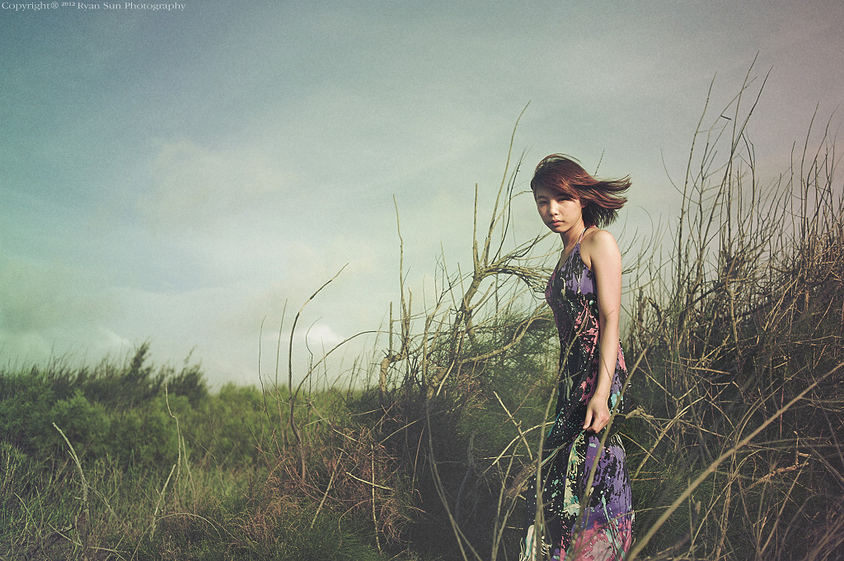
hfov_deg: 54.5
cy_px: 280
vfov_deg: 37.8
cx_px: 422
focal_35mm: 35
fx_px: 820
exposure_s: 1/1000
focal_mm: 35
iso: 100
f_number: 3.2
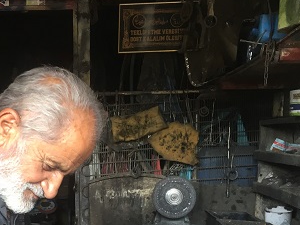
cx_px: 60
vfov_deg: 24.3
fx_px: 503
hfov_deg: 32.3
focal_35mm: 58
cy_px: 213
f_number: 2.2
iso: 64
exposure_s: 1/33
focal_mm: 4.15
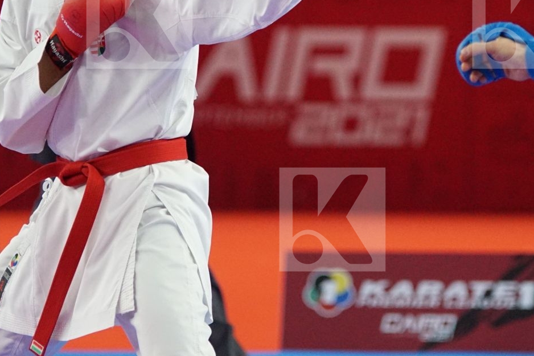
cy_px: 17
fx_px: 5976
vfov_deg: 3.4
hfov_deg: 5.1
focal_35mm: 403
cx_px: 332
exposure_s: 1/2000
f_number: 2.8
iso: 3200
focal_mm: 140
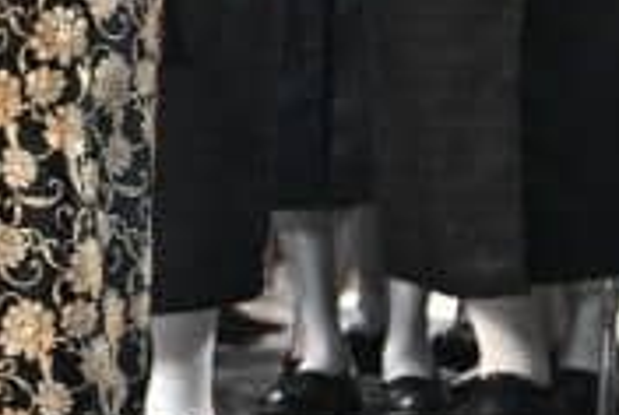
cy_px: -23
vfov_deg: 1.8
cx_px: -172
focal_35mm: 784
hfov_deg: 2.6
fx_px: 13503
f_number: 2.8
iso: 1250
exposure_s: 1/320
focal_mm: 135
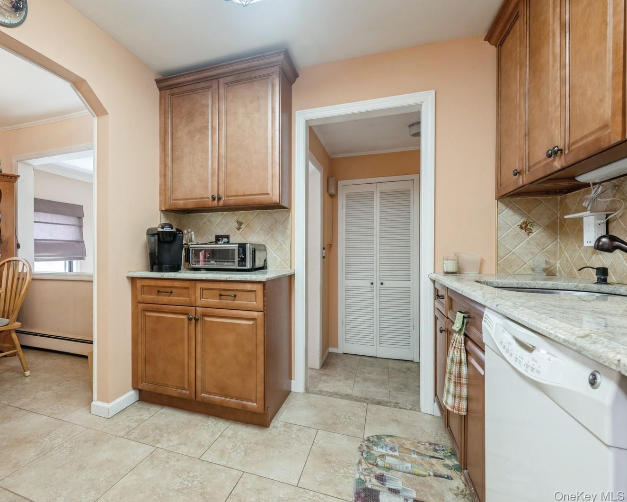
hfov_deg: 86.6
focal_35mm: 18
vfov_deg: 75.1
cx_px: 250
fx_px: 326
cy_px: 252
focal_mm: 15.5
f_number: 11
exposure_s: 1/5
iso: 400
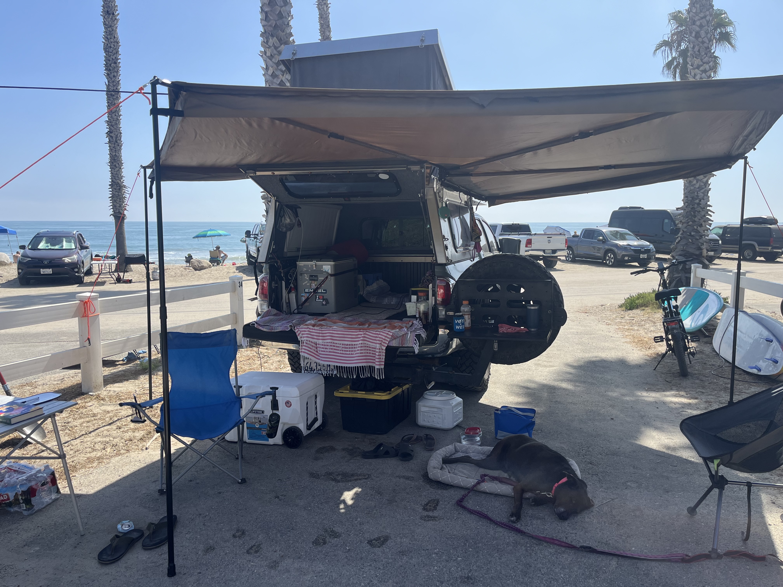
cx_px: 392
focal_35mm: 26
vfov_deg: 53.1
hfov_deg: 67.3
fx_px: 588
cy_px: 294
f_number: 1.6
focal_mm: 5.1
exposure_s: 1/2688
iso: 50
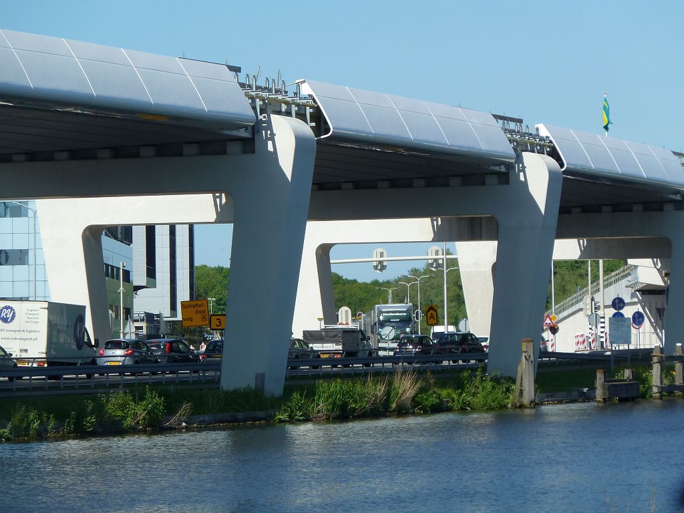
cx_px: 342
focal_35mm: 196
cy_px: 256
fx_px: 3873
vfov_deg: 7.6
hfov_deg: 10.1
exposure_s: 1/400
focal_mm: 32.1
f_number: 5
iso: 80
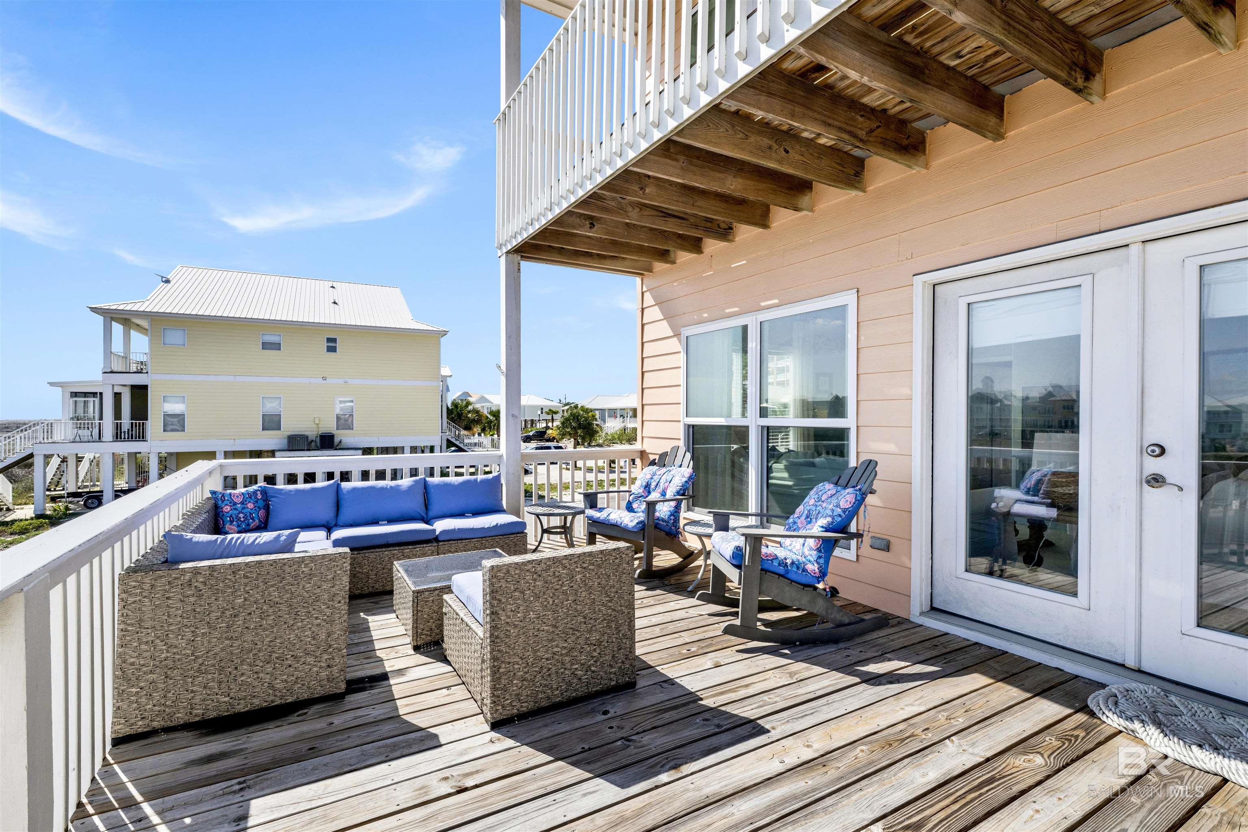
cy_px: 416
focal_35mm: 15
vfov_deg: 77.3
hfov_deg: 100.4
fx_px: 520
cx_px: 624
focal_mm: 15
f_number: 11
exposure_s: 1/640
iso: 400
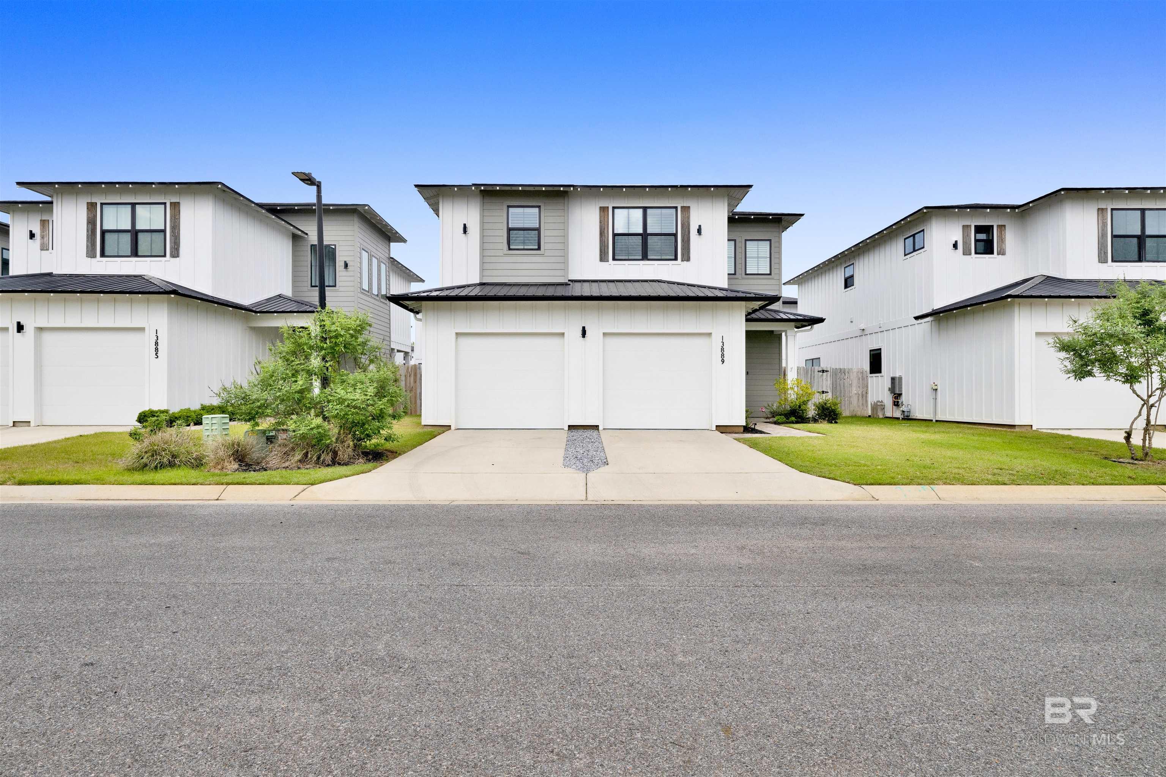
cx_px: 583
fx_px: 599
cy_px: 388
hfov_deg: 88.4
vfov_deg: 65.9
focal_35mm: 18
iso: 400
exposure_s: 1/400
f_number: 13
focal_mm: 18.5
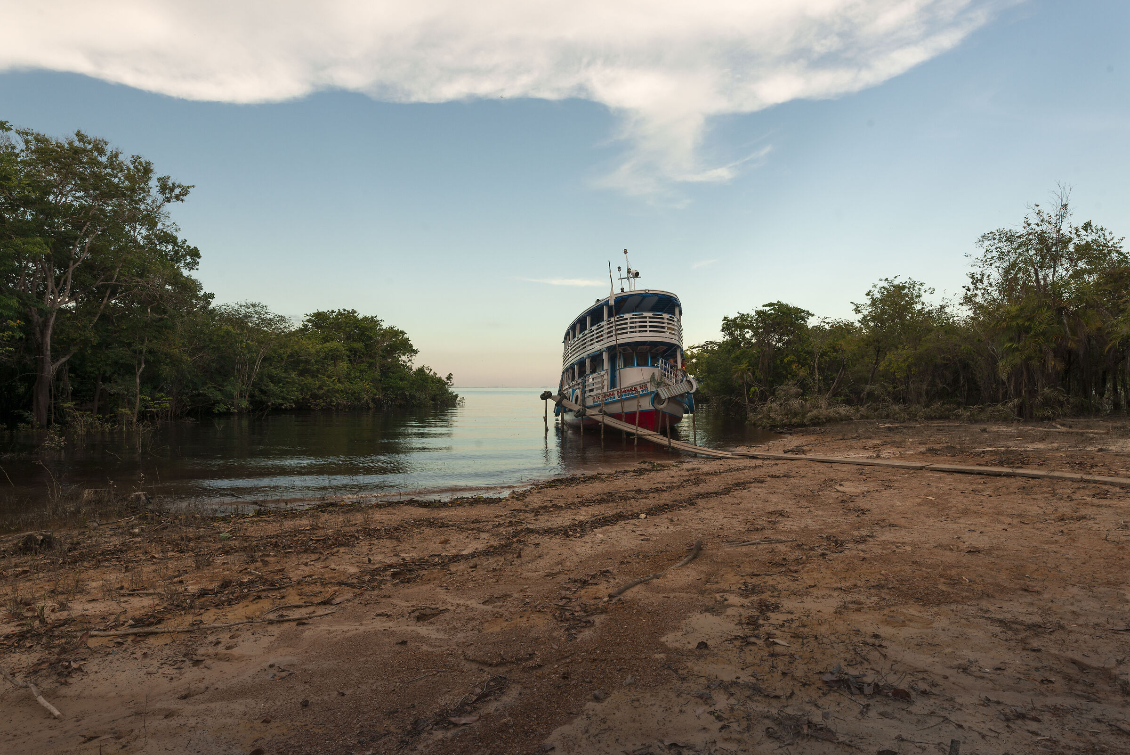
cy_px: 378
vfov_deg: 62.0
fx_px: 628
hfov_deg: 84.0
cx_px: 565
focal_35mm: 20
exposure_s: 1/250
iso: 320
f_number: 10
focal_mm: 20
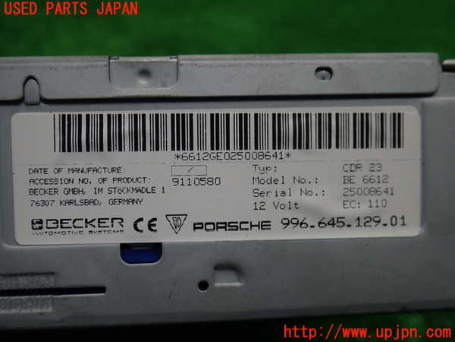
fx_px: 394
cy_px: 171
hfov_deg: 60.0
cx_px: 228
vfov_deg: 46.8
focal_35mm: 30
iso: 160
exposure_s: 1/125
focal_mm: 5.5
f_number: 2.3
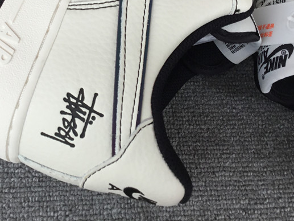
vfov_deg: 26.3
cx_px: 106
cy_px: 29
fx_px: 459
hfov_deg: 35.3
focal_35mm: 54
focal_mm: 3.3
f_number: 2.4
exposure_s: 1/452
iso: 25
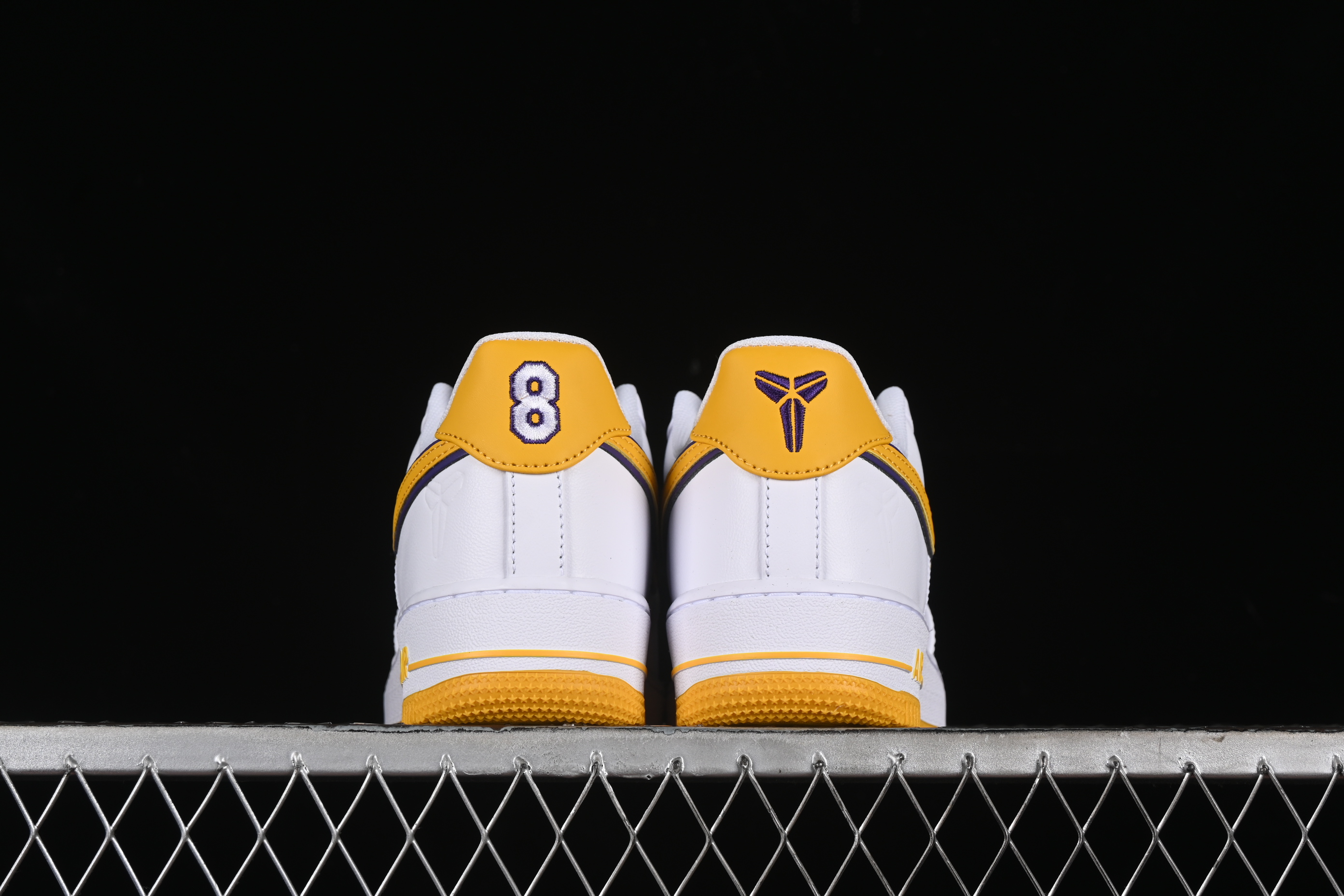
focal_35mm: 75
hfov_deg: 27.0
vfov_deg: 18.2
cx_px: 672
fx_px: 2800
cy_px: 448
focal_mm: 50
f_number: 8
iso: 160
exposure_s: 1/125
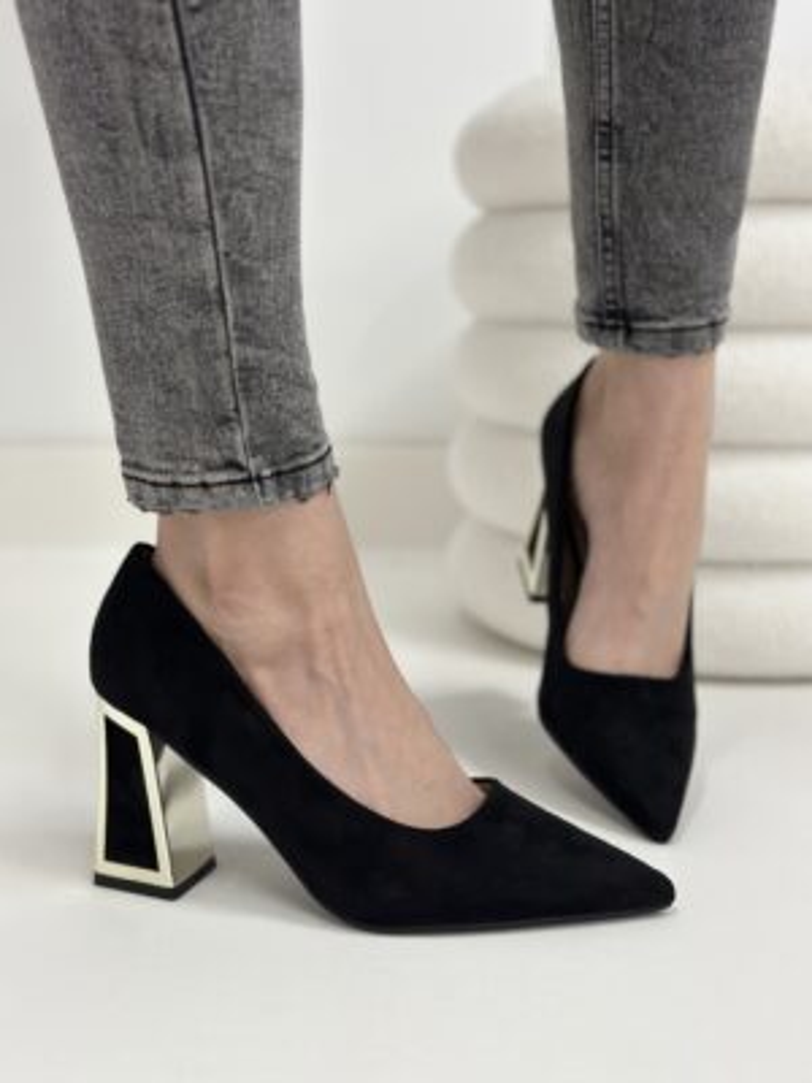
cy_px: 542
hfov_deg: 30.3
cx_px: 406
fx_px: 1501
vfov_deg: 39.7
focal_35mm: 48
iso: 160
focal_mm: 6.86
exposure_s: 1/100
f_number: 1.78
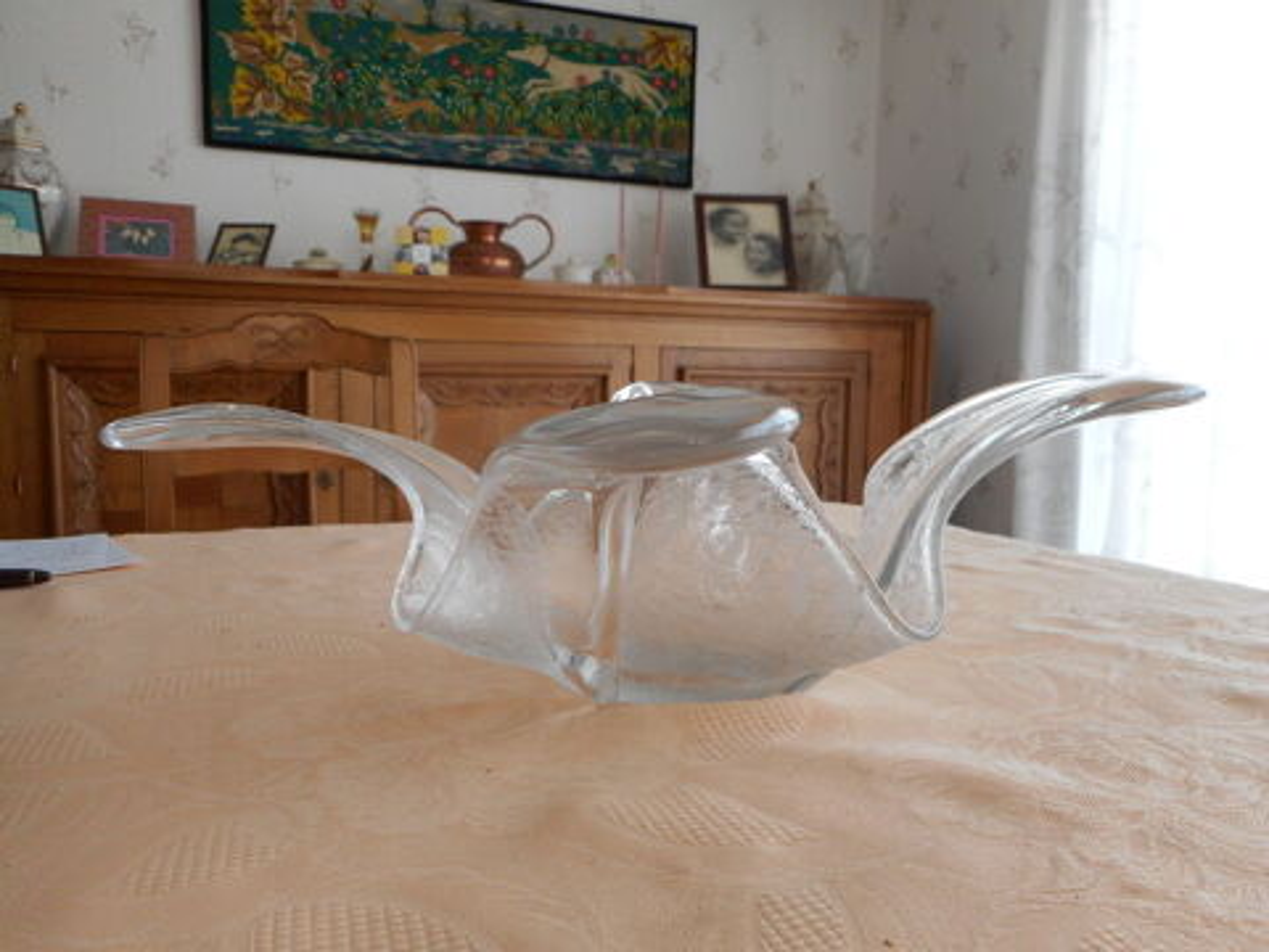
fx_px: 916
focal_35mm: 25
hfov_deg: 69.4
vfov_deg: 54.9
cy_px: 476
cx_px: 634
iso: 125
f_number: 3.7
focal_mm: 4.5
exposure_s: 1/30
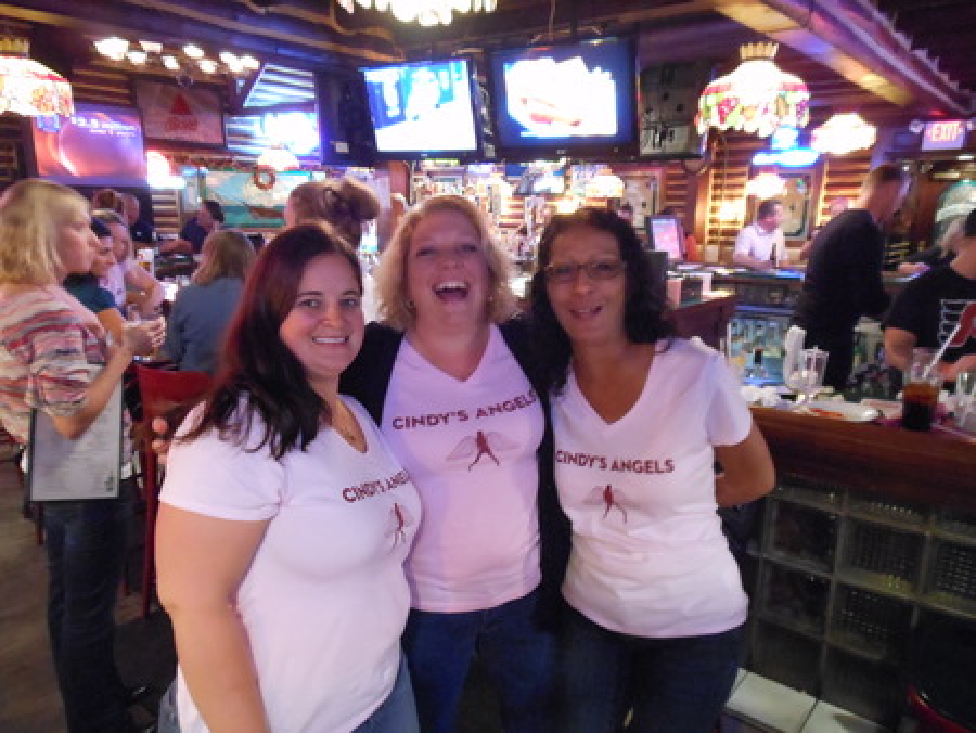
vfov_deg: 54.9
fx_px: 705
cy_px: 366
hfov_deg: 69.4
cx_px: 488
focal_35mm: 25
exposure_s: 1/5
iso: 800
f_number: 3.2
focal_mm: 4.5
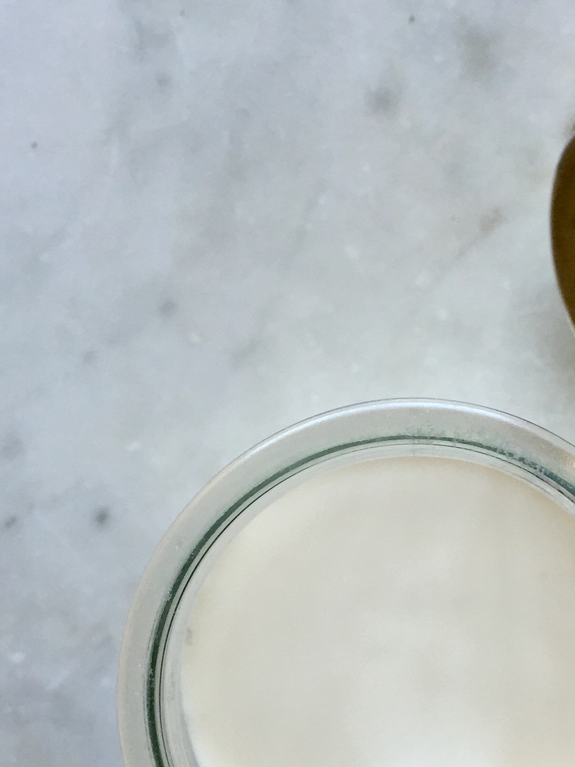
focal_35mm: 59
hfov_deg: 24.6
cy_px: 554
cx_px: 419
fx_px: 1307
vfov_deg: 32.2
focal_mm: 4.15
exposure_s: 1/120
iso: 50
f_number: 2.2
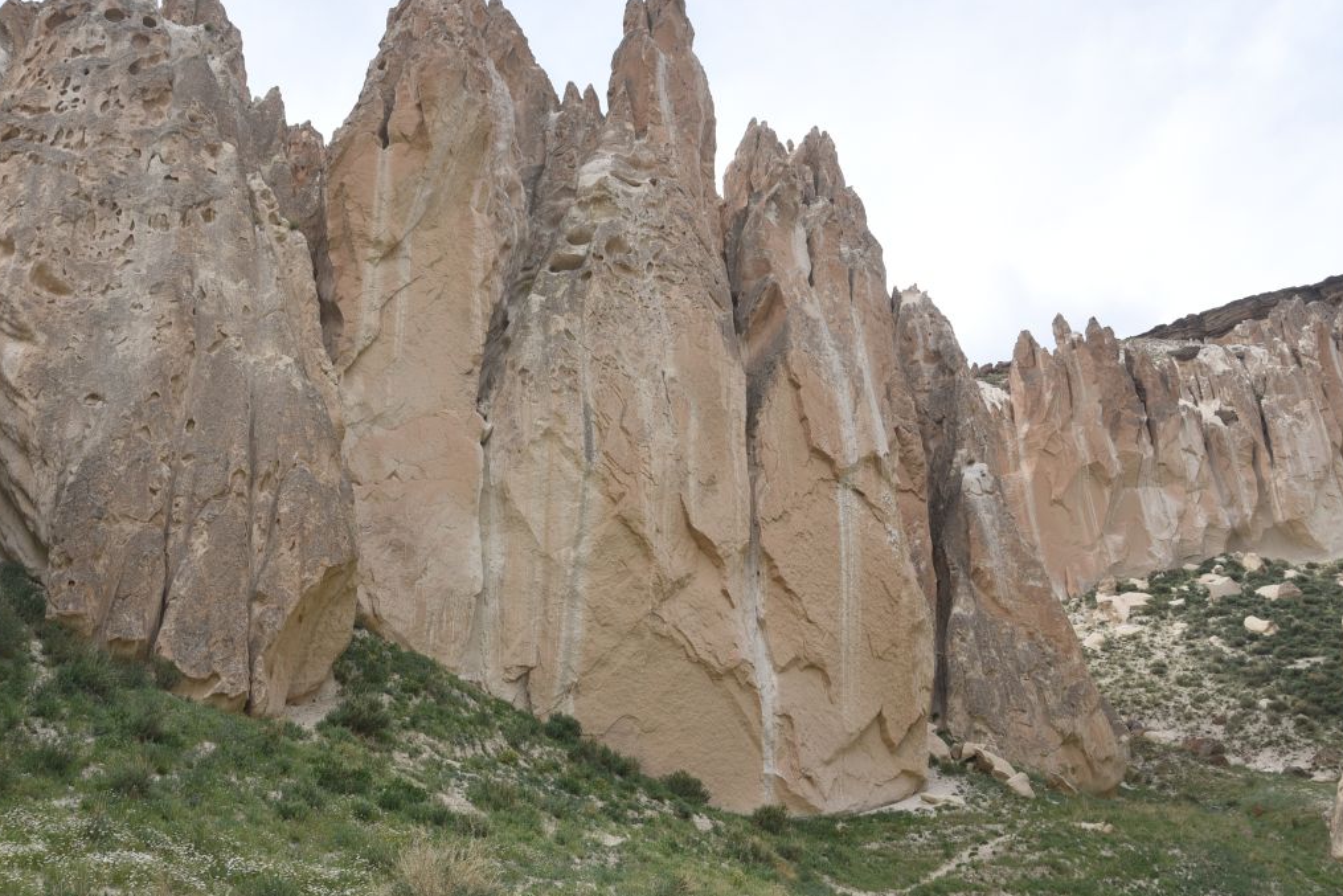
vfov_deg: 32.6
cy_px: 441
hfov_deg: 47.2
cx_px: 566
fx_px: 1530
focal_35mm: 41
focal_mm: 32
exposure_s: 1/160
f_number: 10
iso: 200
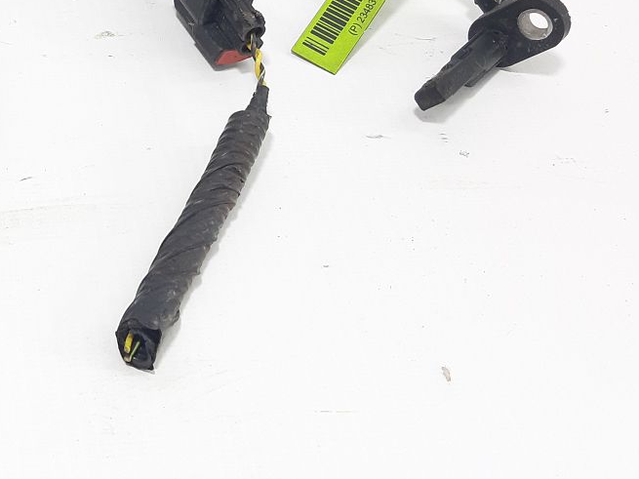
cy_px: 30
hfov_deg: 26.3
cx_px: -5
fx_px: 1292
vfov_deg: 20.5
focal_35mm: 70
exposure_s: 1/50
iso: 64
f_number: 1.7
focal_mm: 3.93
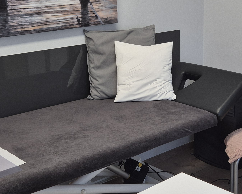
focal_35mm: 67
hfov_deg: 28.0
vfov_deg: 22.8
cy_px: 73
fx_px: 480
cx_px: 169
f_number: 1.8
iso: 40
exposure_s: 1/100
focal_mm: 5.4
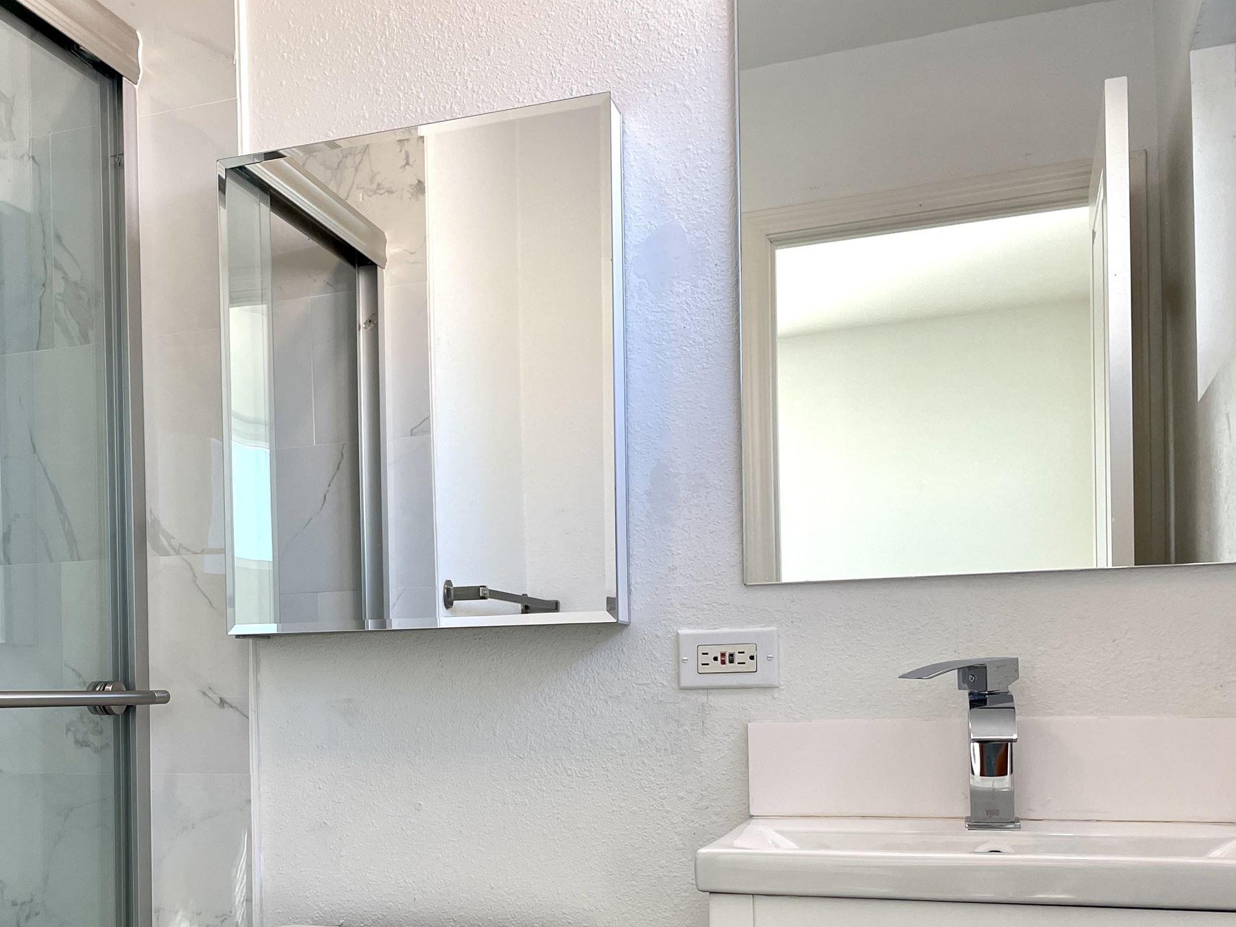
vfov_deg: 33.7
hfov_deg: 43.3
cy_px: 692
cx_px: 302
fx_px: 1499
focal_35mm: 42
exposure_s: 1/120
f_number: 1.6
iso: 50
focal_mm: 4.2
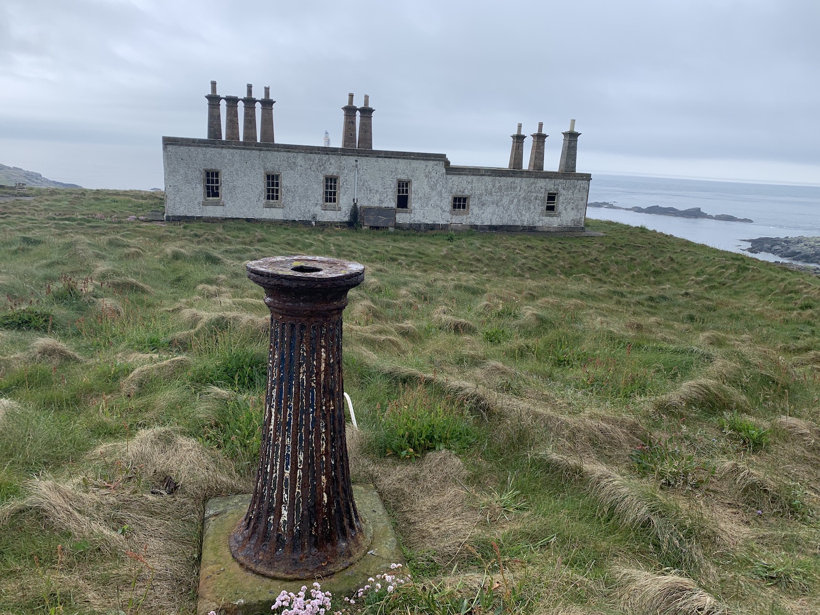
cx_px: 410
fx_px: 616
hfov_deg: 67.3
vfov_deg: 53.1
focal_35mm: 26
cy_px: 308
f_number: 1.8
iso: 25
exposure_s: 1/808
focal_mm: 4.25
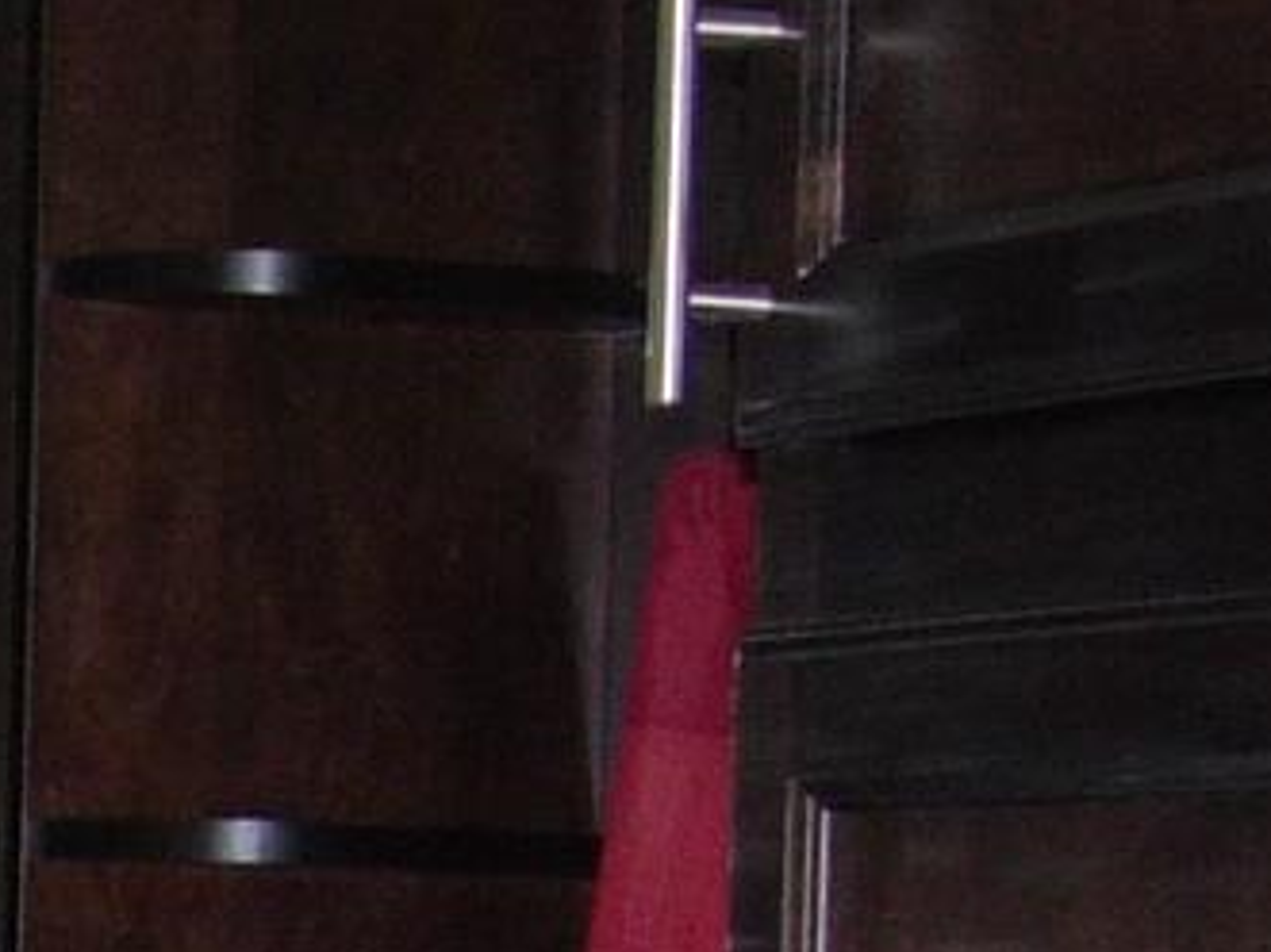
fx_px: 8625
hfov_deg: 8.0
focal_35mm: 235
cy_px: 2511
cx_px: -1252
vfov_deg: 6.0
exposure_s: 1/64
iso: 79
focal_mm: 7.8
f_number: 2.8
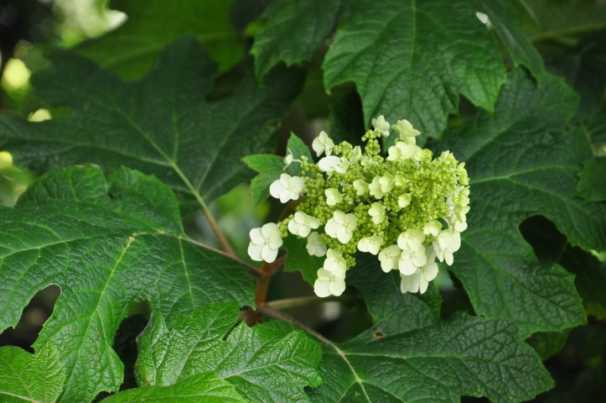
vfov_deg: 10.7
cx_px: 303
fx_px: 2143
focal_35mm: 128
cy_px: 202
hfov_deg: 16.1
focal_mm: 85
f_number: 7.1
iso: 500
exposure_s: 1/100
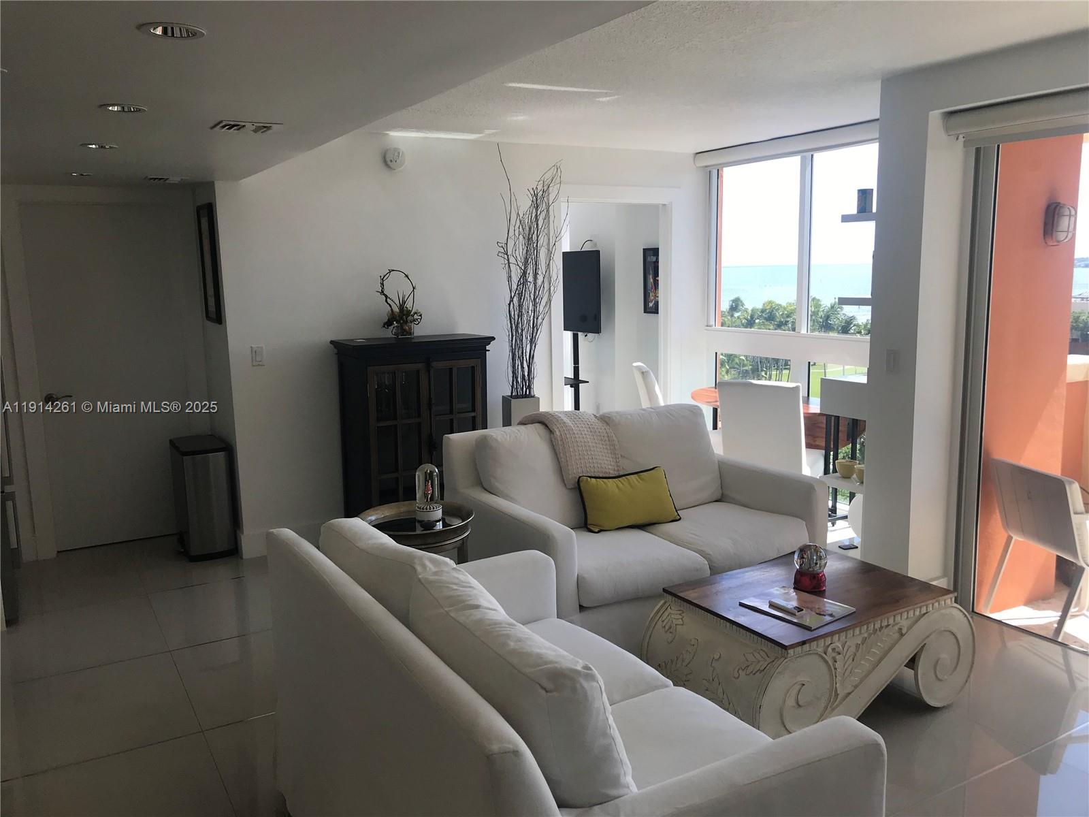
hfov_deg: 63.4
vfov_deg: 49.7
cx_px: 544
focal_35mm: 28
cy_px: 408
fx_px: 881
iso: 20
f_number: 1.8
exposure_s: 1/266
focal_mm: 3.99
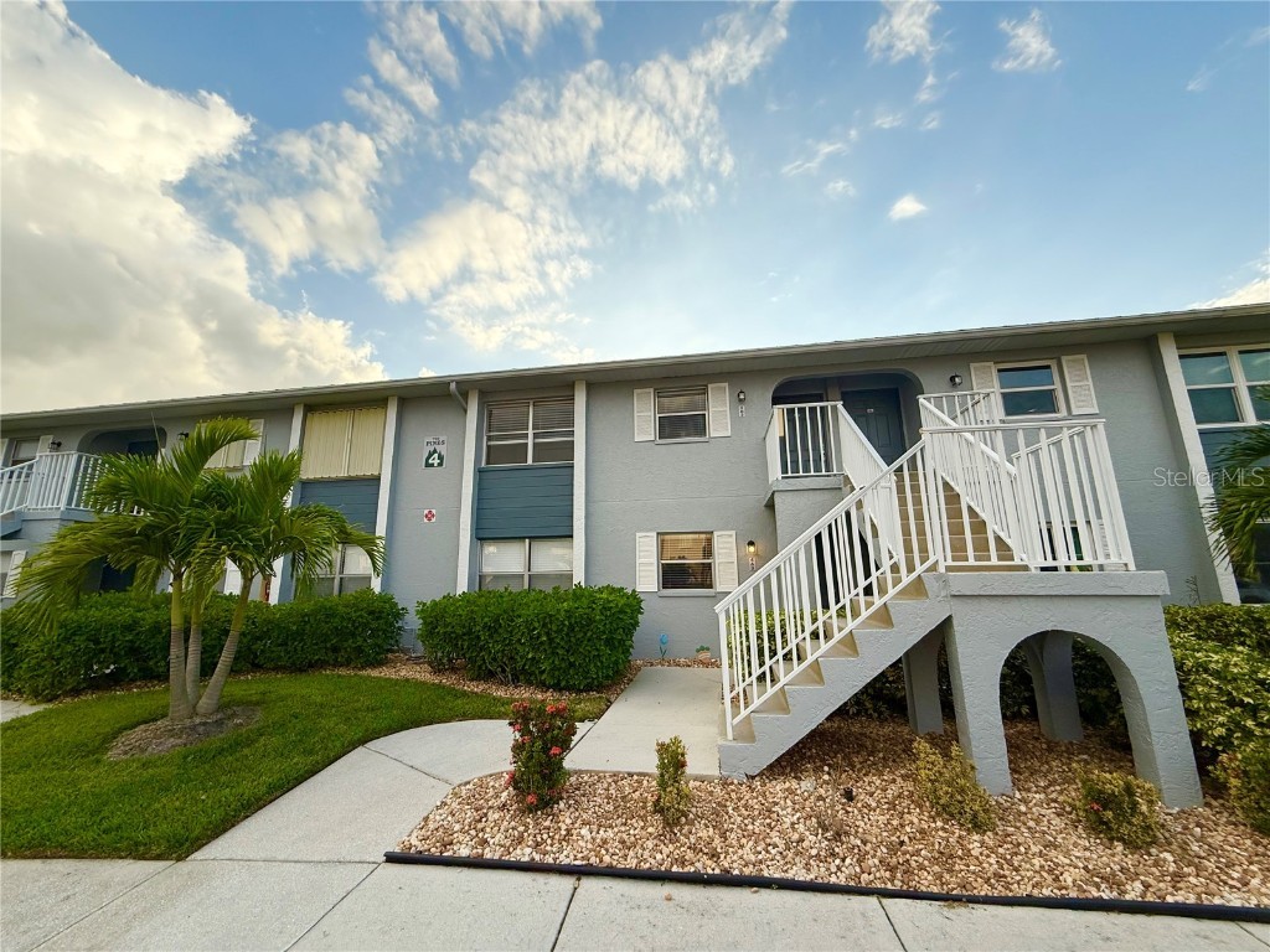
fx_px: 514
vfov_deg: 85.7
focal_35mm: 14
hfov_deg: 102.1
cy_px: 476
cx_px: 635
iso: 50
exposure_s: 1/1050
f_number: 2.2
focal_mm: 2.22
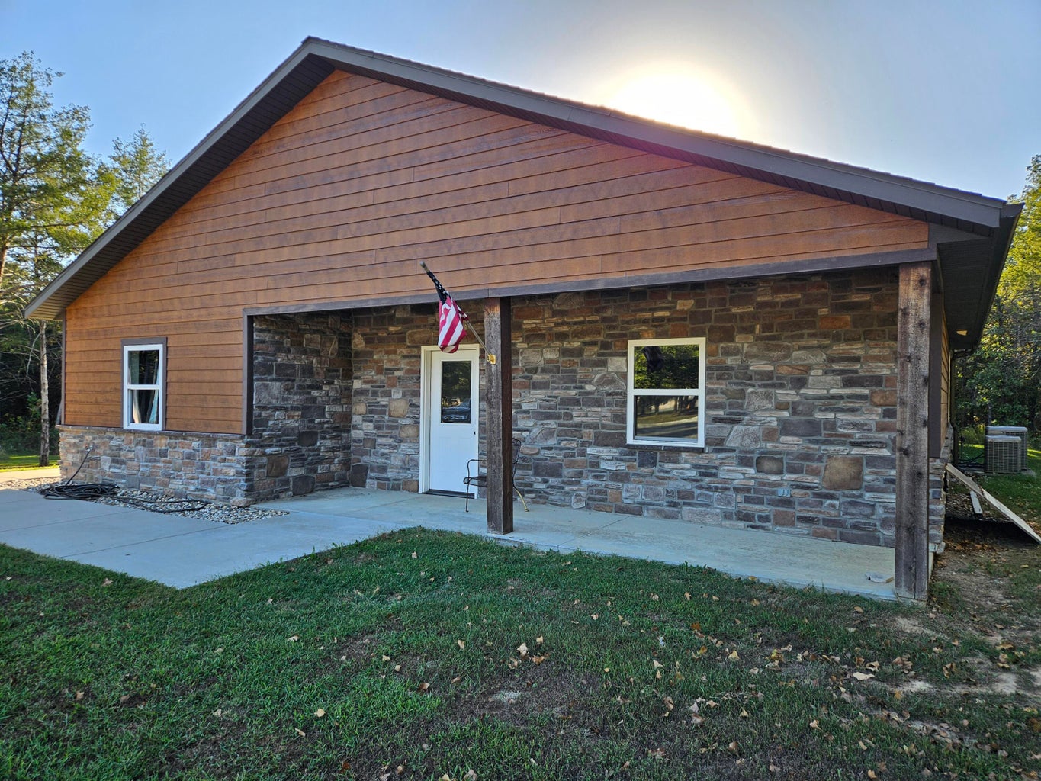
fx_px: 692
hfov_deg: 73.9
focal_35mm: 23
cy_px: 390
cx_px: 520
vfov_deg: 58.9
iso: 25
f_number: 1.8
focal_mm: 5.4
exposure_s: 1/299
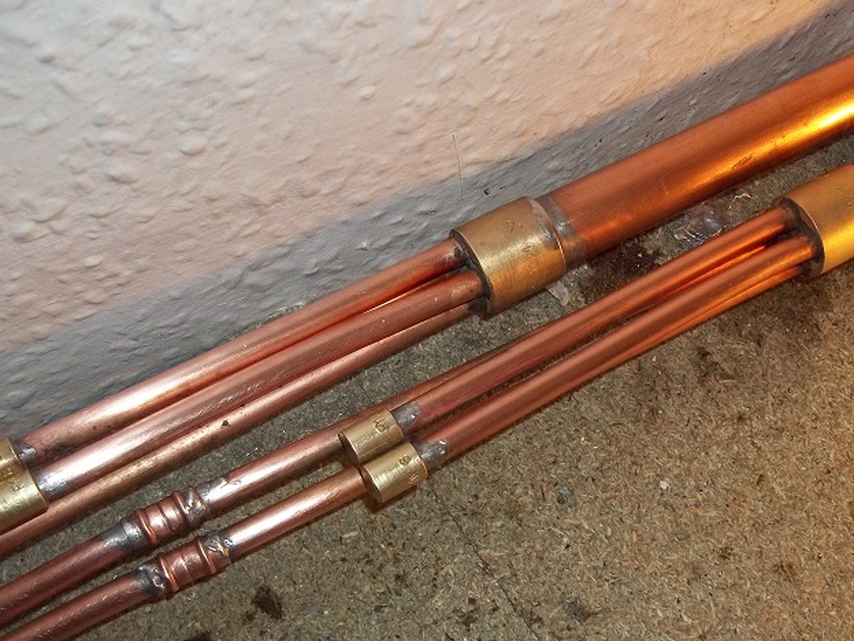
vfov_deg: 32.6
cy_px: 430
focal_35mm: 44
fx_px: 1086
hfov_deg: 42.9
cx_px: 484
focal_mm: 5.7
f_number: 2.9
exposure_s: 1/30
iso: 160
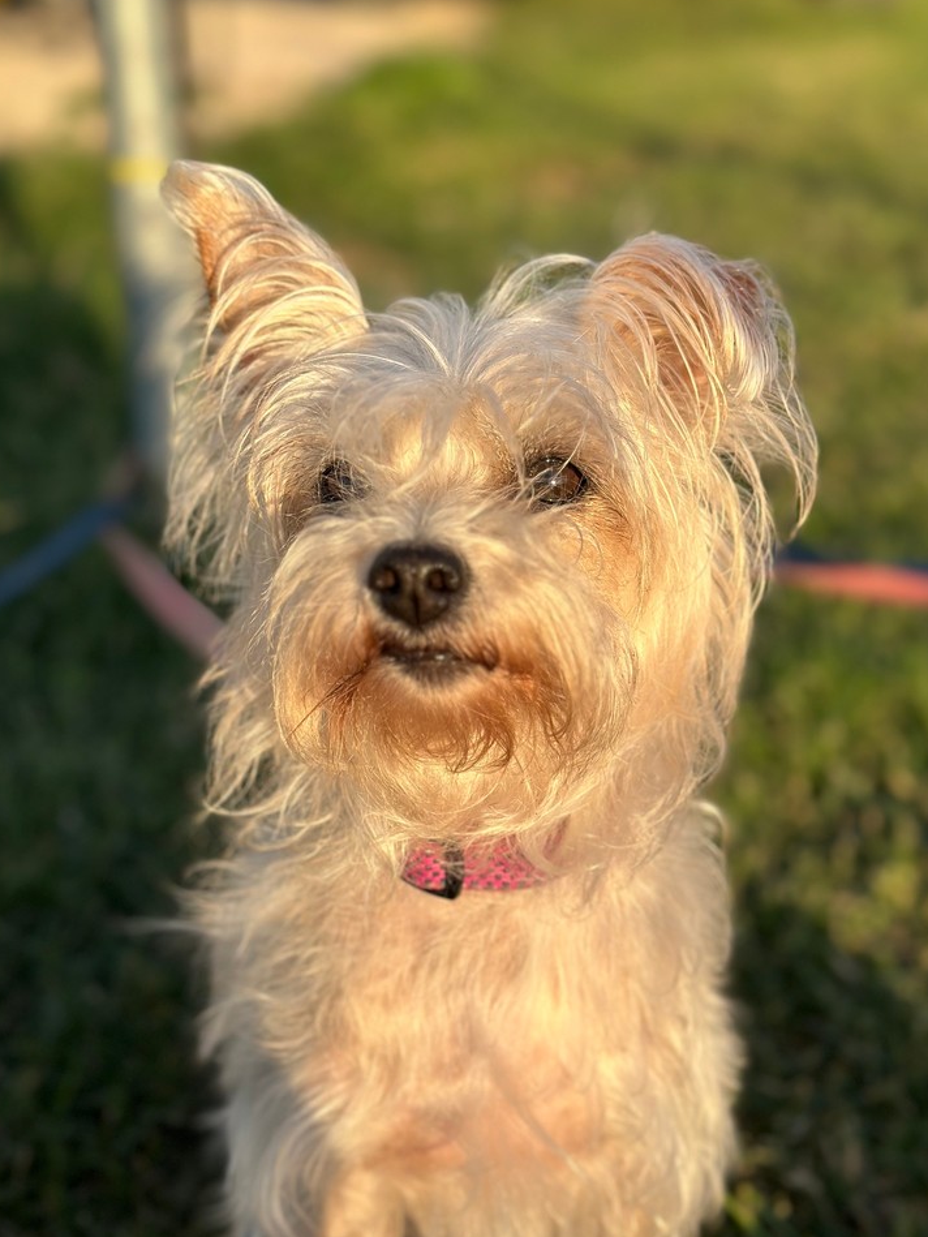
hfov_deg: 28.6
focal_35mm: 51
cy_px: 596
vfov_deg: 37.5
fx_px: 1823
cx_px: 460
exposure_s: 1/3058
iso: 100
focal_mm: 6.86
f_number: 1.78
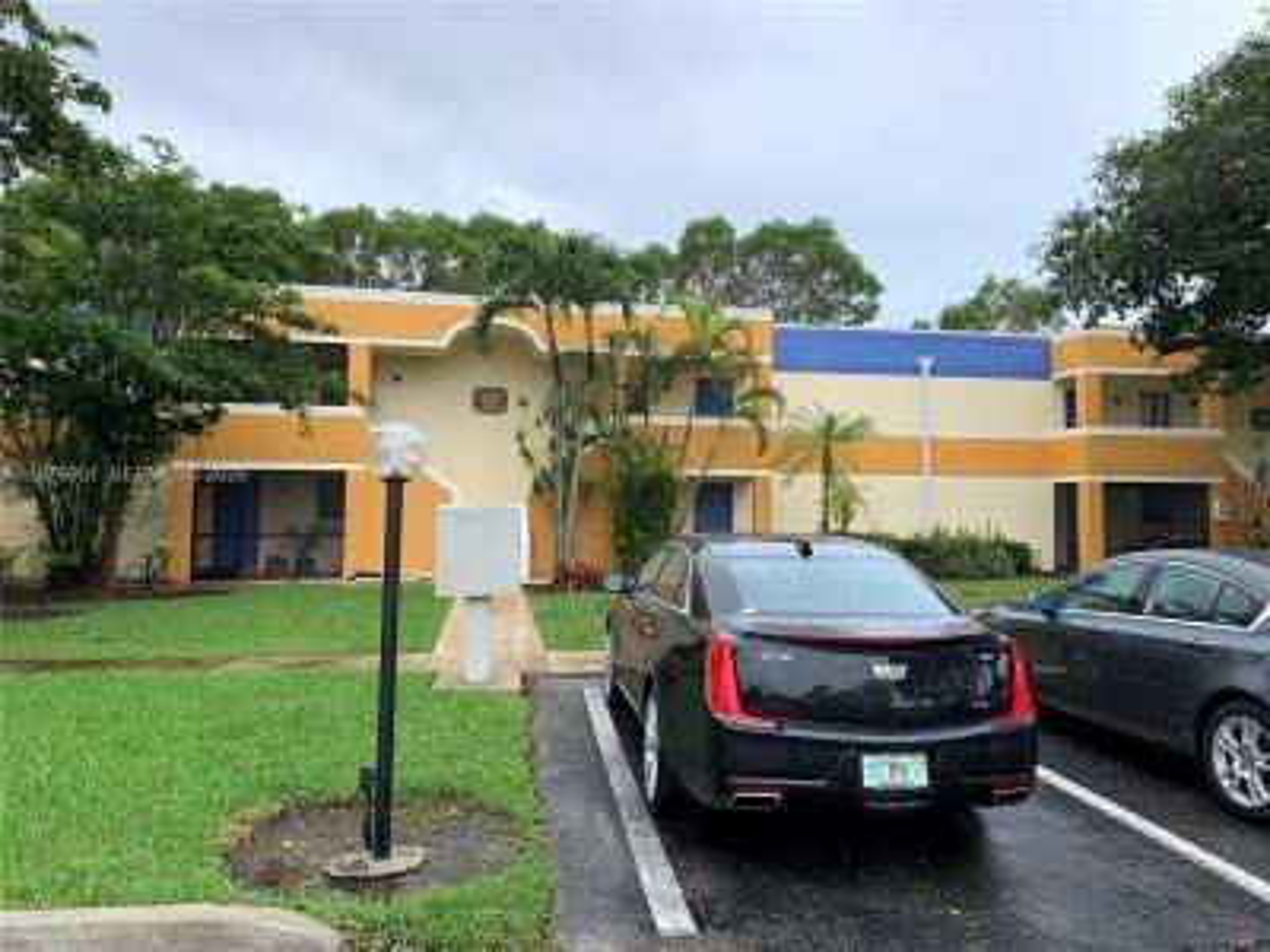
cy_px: 476
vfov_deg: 53.1
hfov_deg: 67.3
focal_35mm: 26
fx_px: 954
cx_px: 635
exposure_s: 1/1043
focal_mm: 4.25
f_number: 1.8
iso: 25
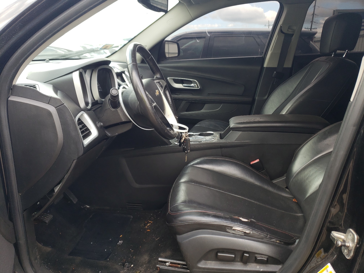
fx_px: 273
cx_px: 182
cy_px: 136
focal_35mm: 26
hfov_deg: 67.3
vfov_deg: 53.1
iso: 50
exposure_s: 1/143
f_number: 1.5
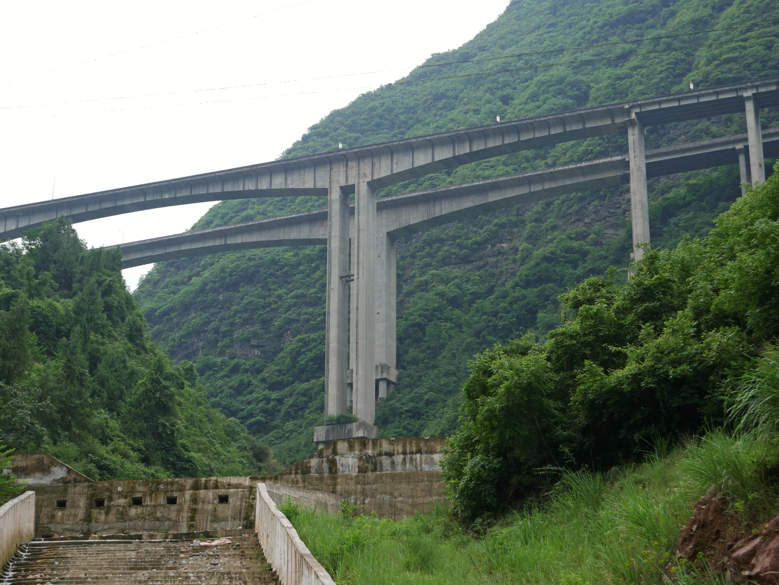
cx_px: 390
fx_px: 1441
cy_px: 292
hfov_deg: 30.3
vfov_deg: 22.9
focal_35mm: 64
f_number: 6.3
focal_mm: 32
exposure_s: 1/200
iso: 200
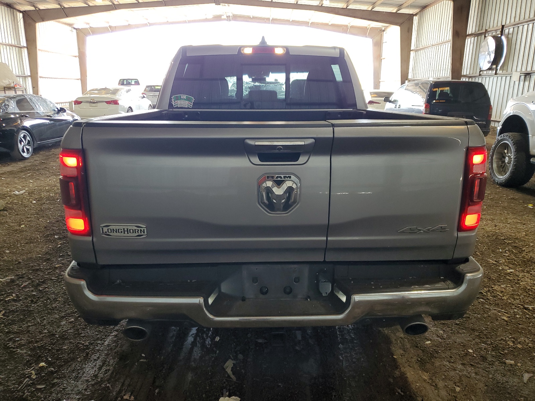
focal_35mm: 26
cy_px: 200
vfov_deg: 53.1
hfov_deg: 67.3
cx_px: 268
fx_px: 402
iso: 76
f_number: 1.5
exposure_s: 1/60.2
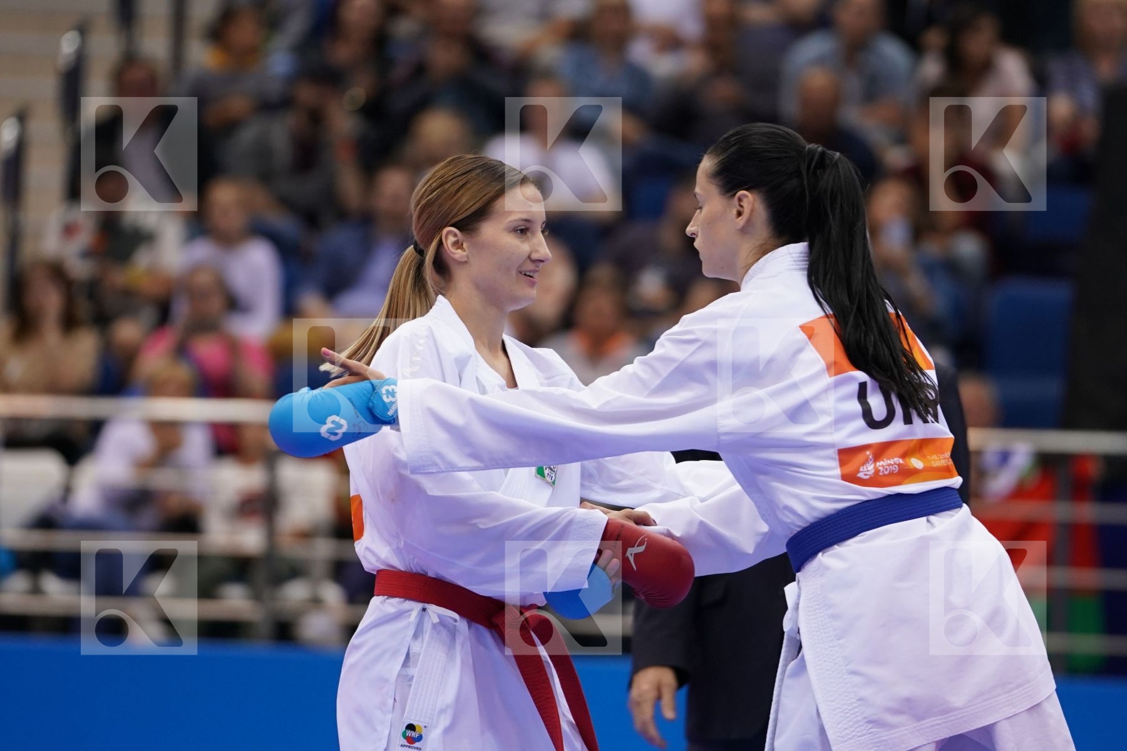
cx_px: 564
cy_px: 376
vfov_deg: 4.6
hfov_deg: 6.9
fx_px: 9391
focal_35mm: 300
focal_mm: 200
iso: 1250
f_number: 2.8
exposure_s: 1/1000
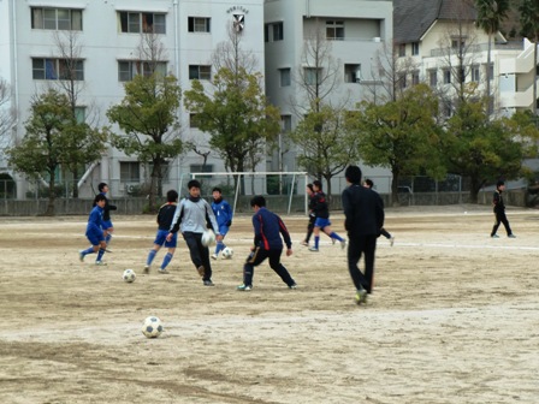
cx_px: 270
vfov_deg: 12.0
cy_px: 202
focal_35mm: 123
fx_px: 1915
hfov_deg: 16.0
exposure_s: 1/60
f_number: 5.2
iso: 80
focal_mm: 22
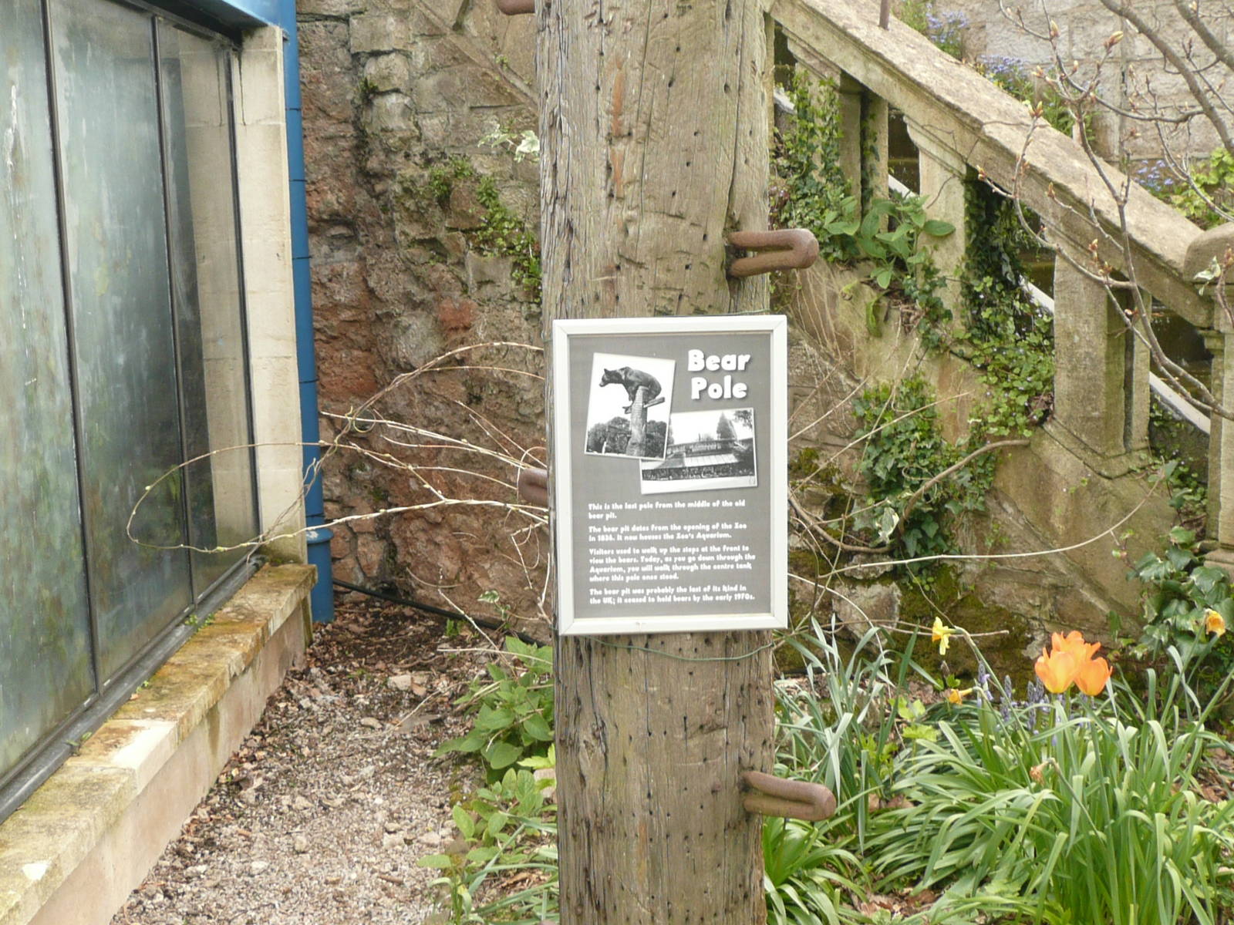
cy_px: 462
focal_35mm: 45
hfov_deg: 42.1
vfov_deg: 32.2
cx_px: 617
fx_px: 1604
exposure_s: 1/100
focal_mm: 4.9
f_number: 3.4
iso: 100
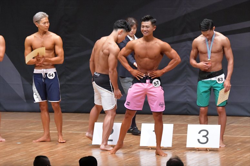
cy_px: 83
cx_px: 125
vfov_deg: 5.4
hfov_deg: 8.1
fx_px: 1770
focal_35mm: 255
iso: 8000
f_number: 5.6
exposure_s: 1/400
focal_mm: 170
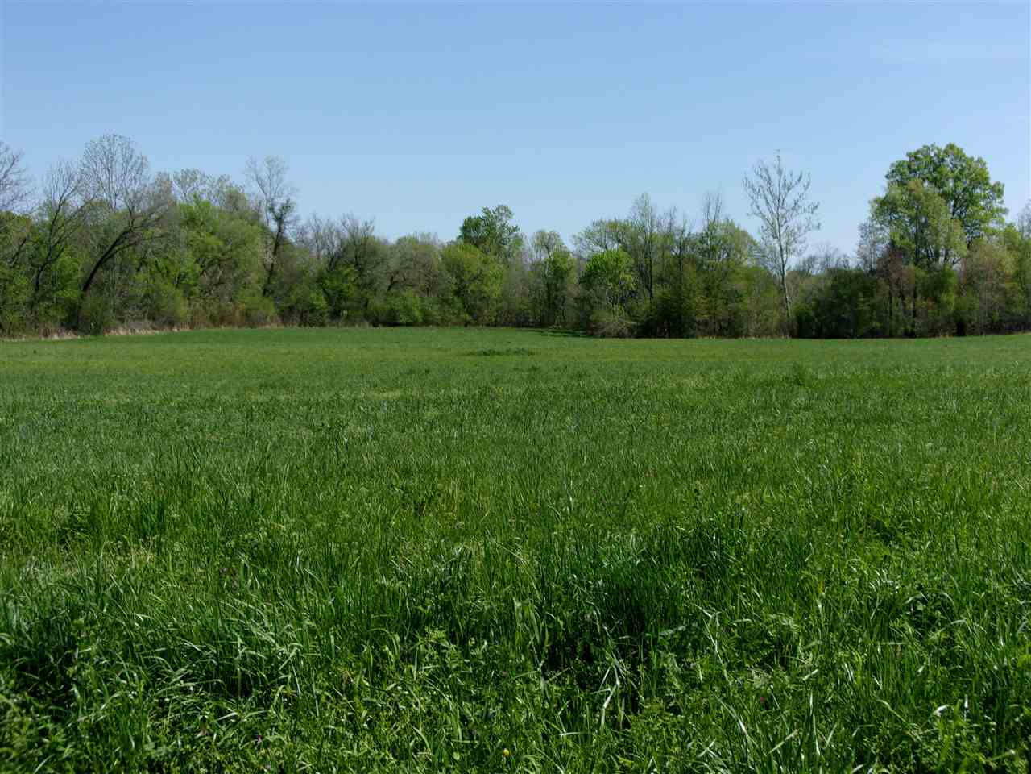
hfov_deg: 43.9
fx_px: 1281
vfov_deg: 33.6
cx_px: 516
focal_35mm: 43
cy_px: 387
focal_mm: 7.8
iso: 80
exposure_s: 1/90
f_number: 12.5
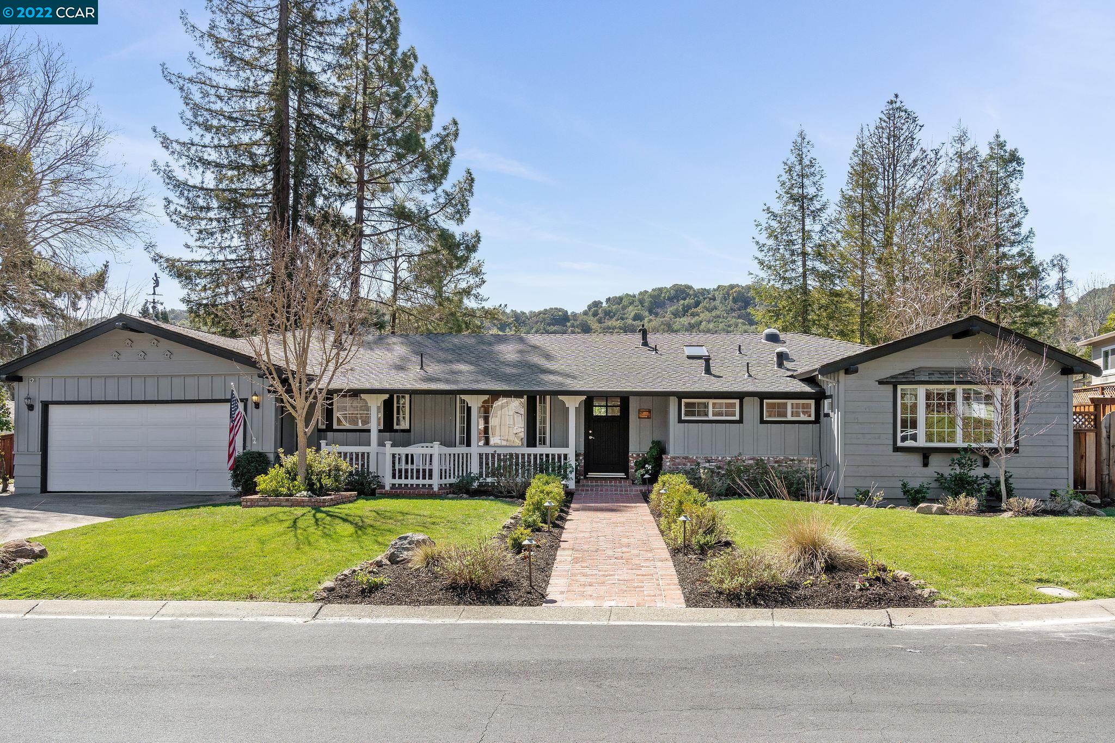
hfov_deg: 65.5
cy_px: 372
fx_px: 867
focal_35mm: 28
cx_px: 558
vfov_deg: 46.4
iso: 125
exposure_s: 1/160
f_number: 9
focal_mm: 28
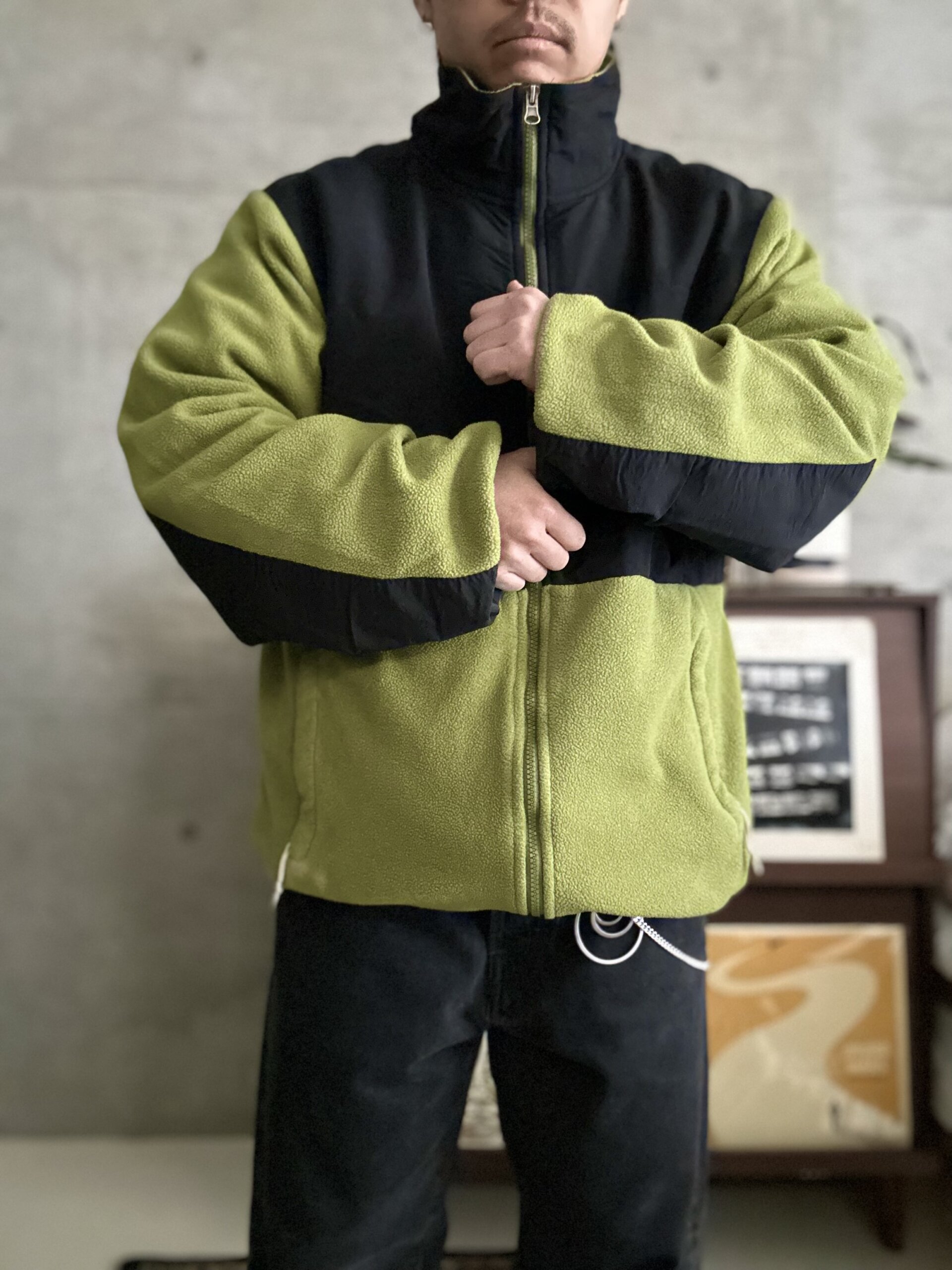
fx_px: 1100
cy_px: 635
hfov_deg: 46.8
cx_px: 476
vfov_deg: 60.0
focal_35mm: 30
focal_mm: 2.69
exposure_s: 1/22
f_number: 1.9
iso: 640
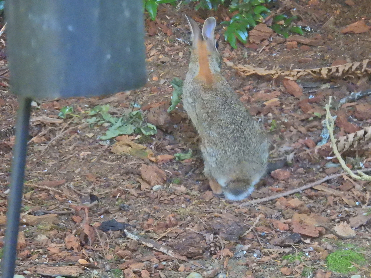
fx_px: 6966
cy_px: 139
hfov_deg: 3.1
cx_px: 186
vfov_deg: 2.3
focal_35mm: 650
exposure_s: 1/100
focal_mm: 116
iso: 3200
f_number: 5.6
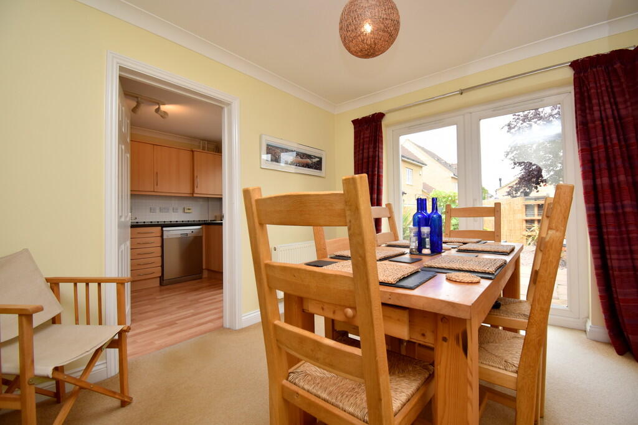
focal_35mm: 15
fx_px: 266
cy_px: 212
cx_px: 319
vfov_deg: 77.3
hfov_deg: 100.4
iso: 250
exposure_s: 1/200
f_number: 5
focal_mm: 10
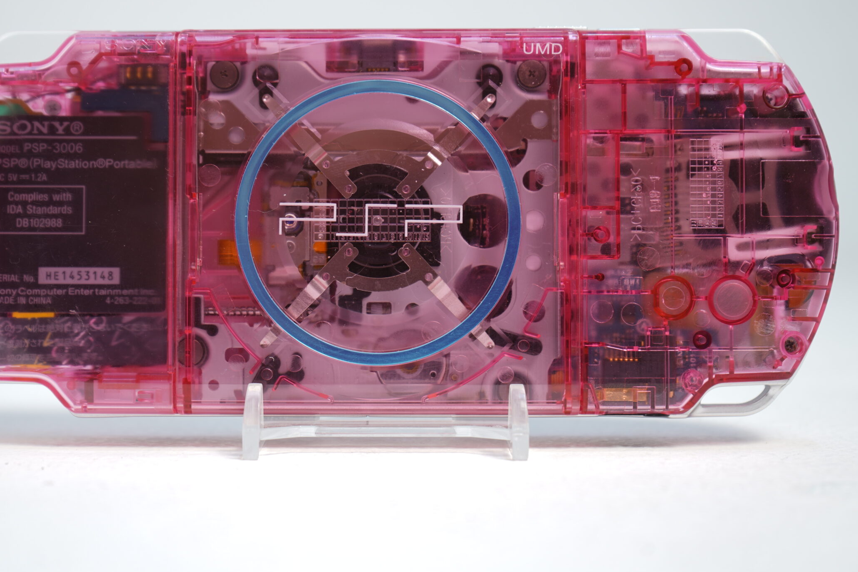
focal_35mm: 67
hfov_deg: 30.0
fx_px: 1597
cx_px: 380
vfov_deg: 20.3
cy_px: 221
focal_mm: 54
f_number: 5.6
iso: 64
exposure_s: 1/5
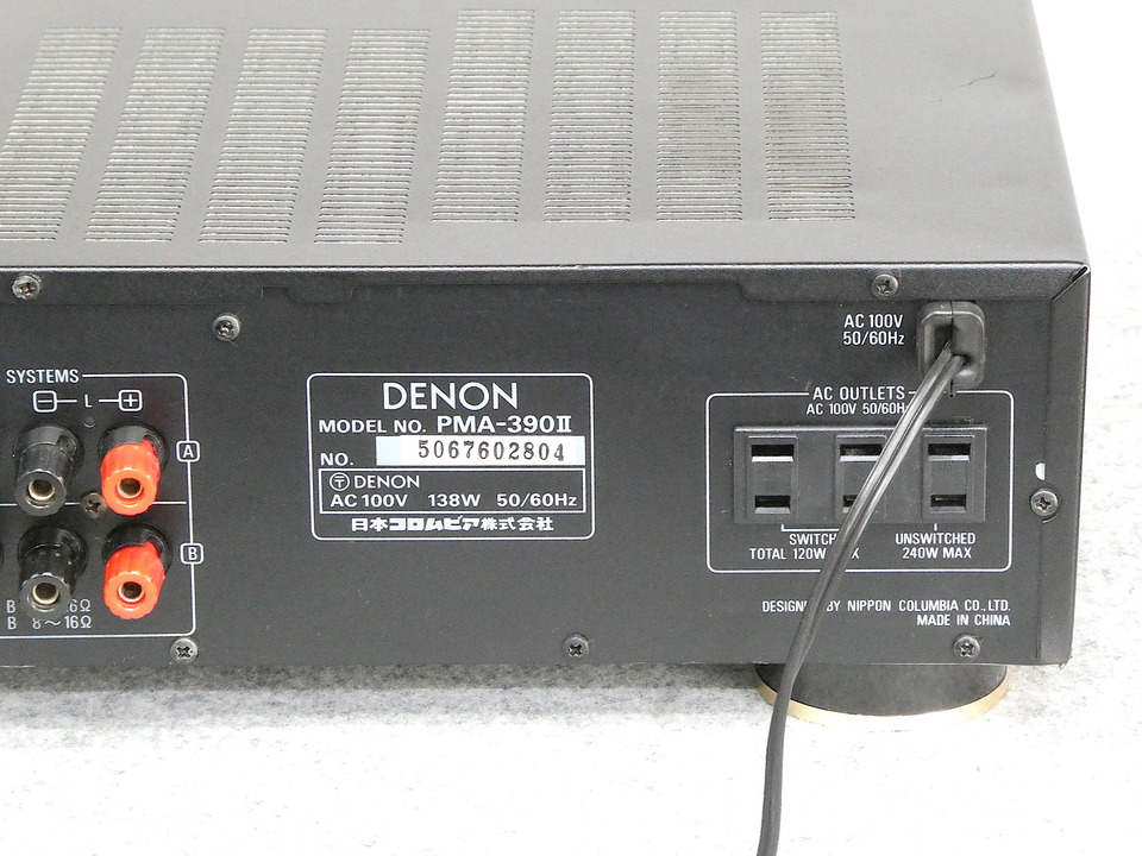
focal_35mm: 160
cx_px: 571
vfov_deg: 9.3
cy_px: 428
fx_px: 5278
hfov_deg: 12.3
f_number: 5.5
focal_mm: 28.7
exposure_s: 1/15
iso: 1600
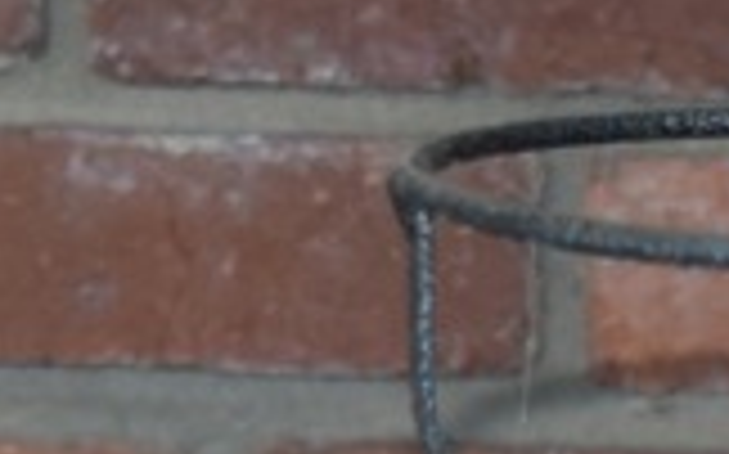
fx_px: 4884
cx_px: 657
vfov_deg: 5.2
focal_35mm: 246
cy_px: 951
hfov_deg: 8.5
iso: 800
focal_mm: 26
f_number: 4.5
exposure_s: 1/80
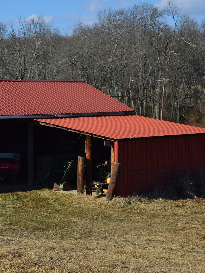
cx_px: 19
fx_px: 639
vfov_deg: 24.1
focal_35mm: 81
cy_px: 134
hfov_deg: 17.9
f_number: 11
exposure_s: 1/500
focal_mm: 36
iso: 400
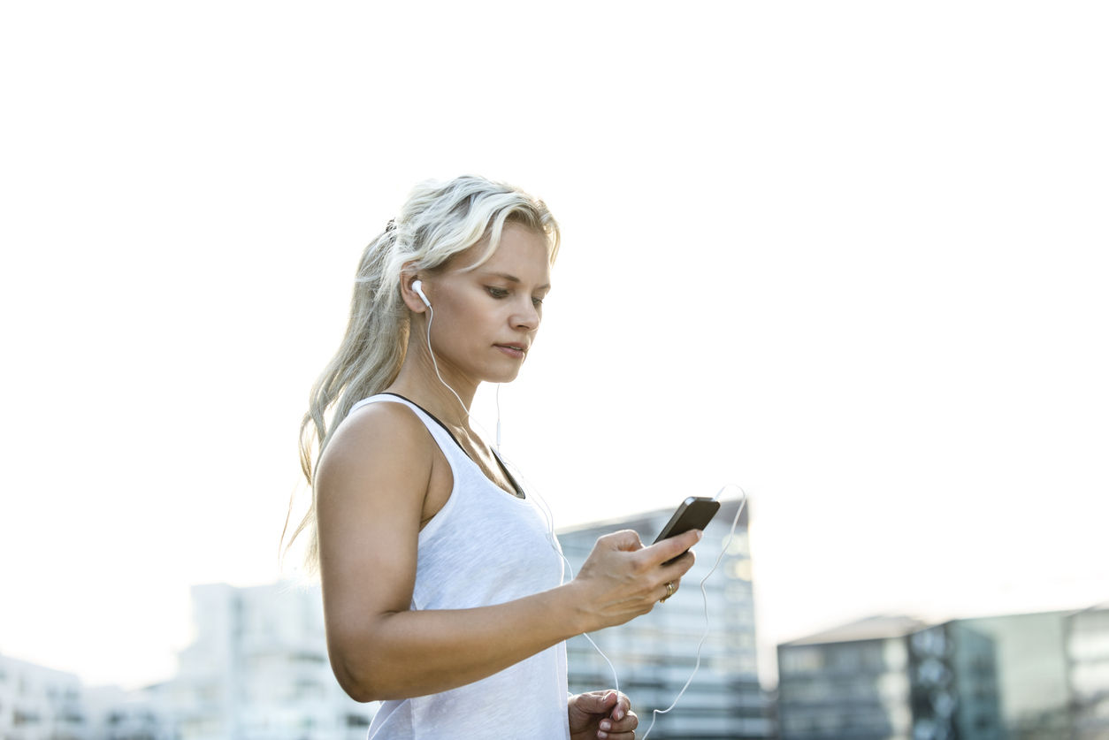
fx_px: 2157
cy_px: 370
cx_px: 554
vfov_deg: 19.5
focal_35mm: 70
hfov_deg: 28.8
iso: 200
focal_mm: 70
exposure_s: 1/320
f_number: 3.2
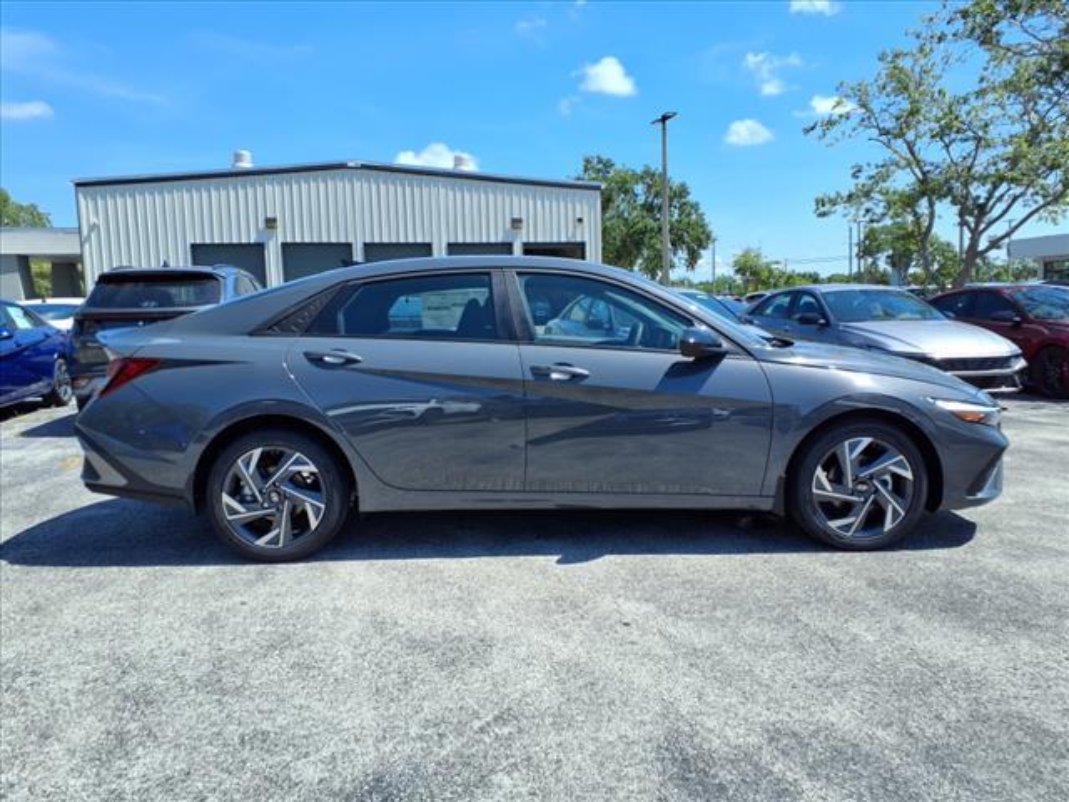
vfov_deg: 51.4
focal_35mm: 27
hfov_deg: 65.3
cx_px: 534
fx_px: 834
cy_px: 401
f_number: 1.9
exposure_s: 1/1429
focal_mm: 3.58
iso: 40
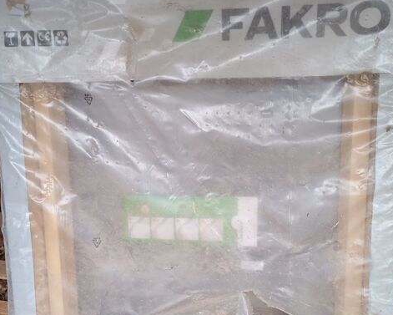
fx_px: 430
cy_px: 204
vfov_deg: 39.8
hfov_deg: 49.1
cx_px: 199
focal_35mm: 37
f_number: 1.8
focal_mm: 4.27
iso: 366
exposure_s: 1/50
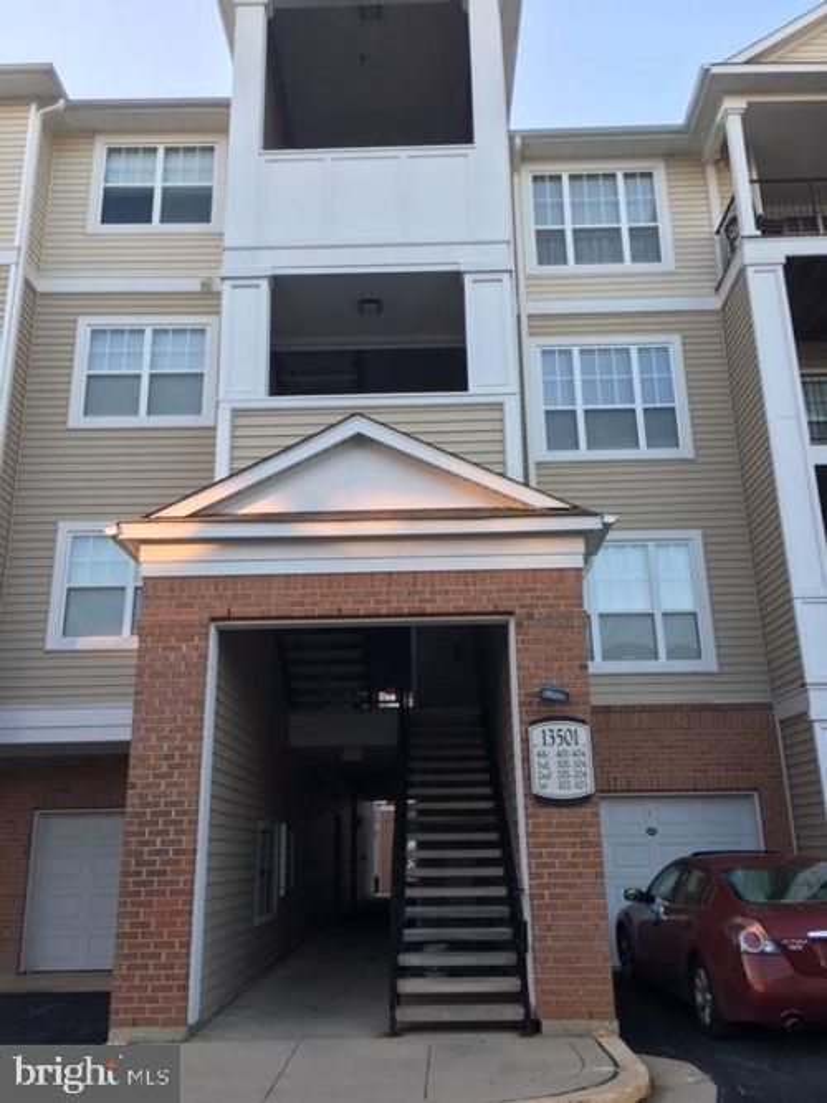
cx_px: 414
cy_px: 552
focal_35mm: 29
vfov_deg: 61.7
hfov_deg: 48.2
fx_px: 924
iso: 40
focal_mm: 4.15
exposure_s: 1/120
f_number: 2.2
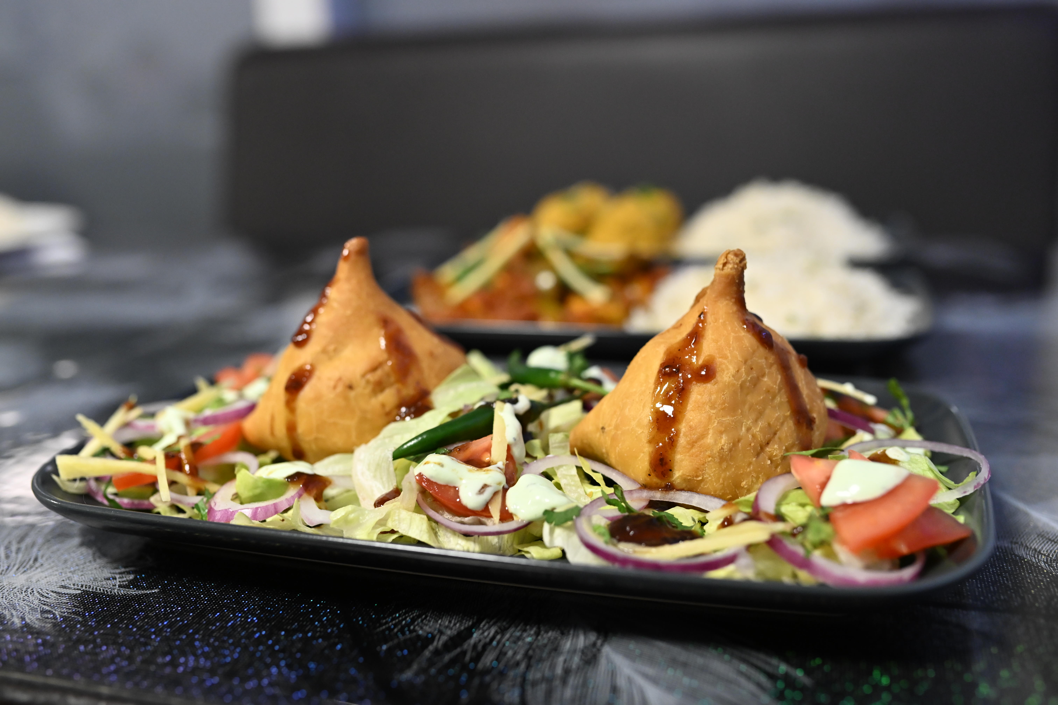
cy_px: 352
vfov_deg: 37.9
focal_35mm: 35
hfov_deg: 54.4
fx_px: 1029
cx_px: 529
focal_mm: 35
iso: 2500
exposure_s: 1/125
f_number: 2.8
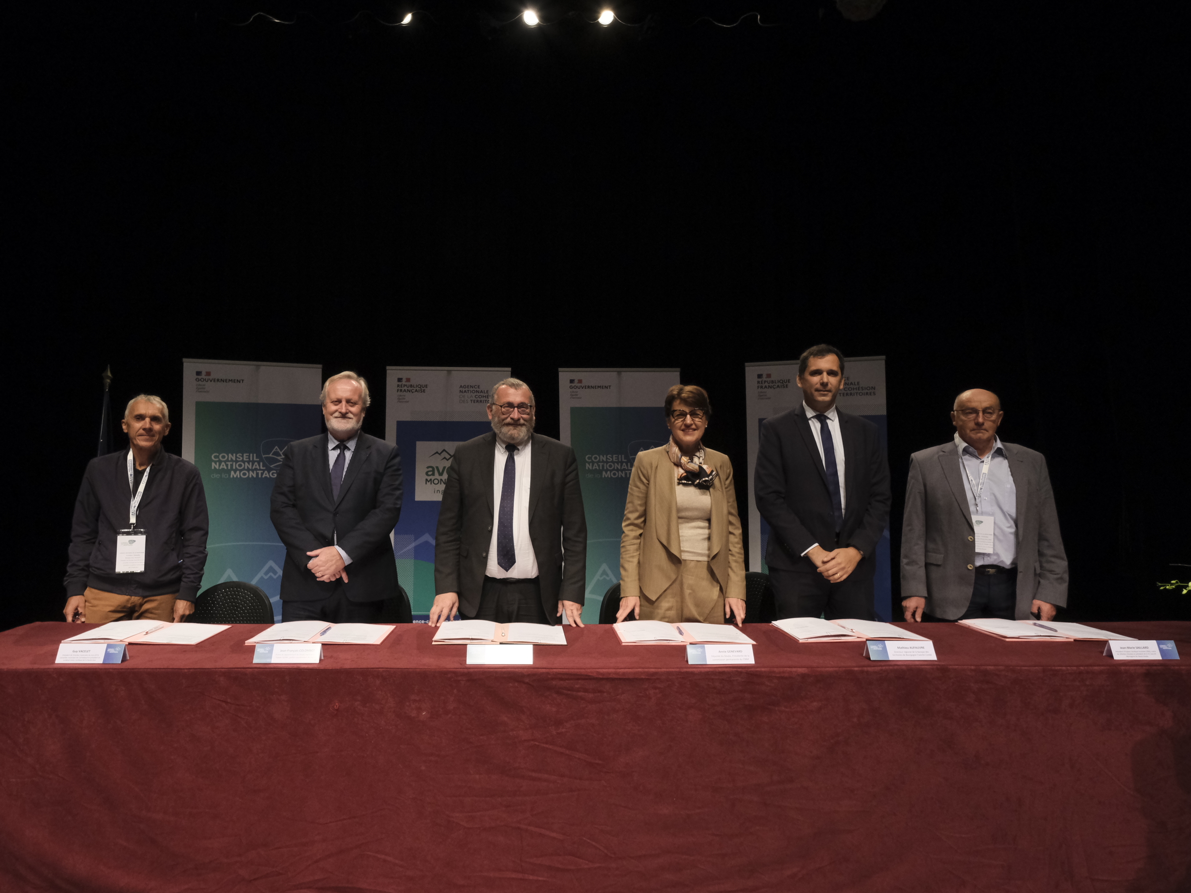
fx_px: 688
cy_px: 438
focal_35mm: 20
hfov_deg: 81.5
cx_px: 537
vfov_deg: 66.0
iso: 2500
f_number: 7.1
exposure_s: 1/125
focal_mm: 12
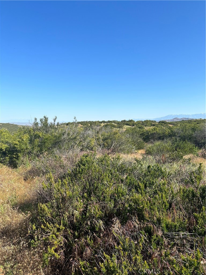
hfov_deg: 56.8
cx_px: 103
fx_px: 190
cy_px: 138
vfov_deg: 71.6
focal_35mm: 24
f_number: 1.78
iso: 80
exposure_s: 1/3597
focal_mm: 6.86
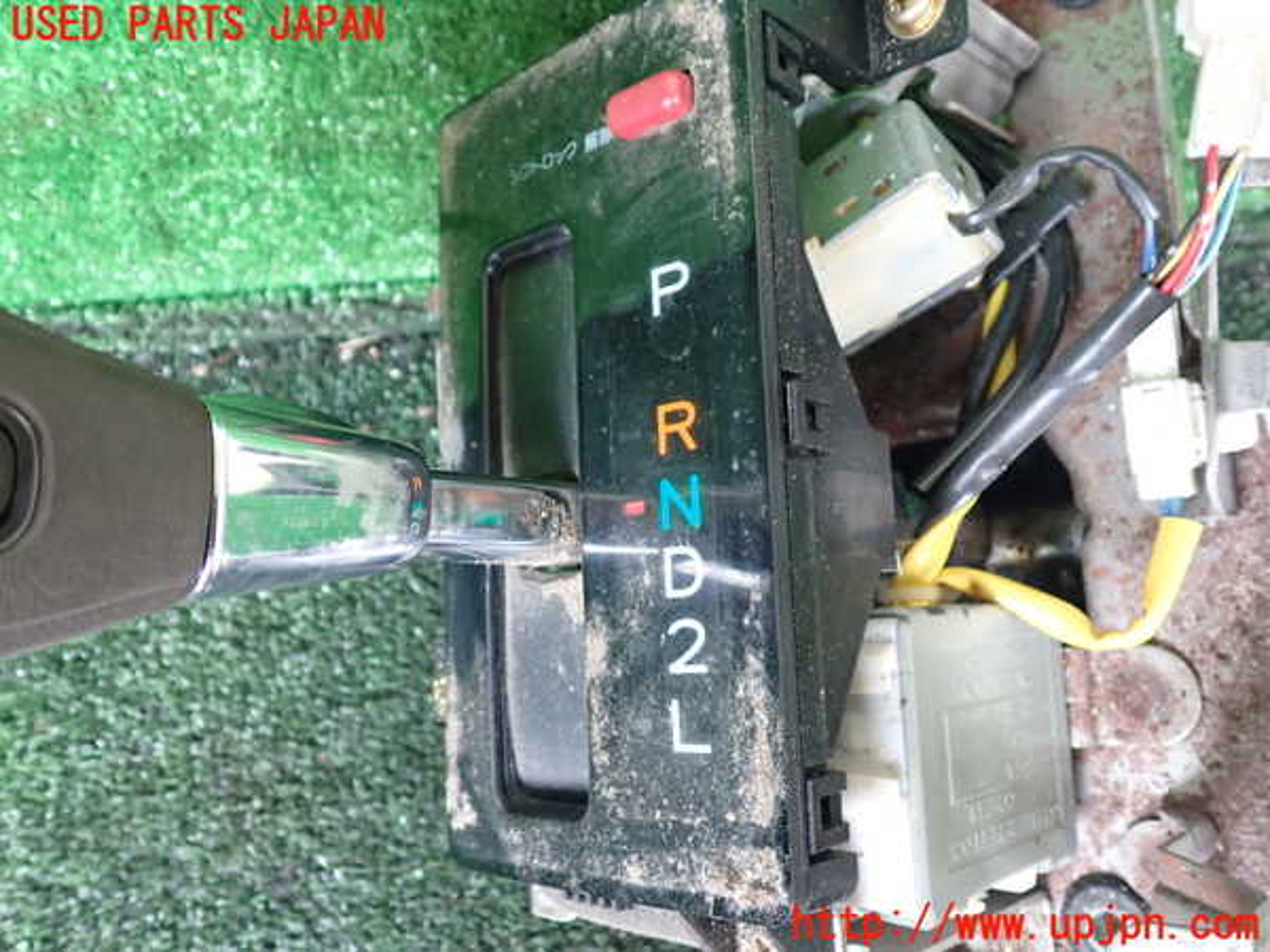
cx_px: 635
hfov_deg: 60.0
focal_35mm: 30
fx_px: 1101
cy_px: 476
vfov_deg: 46.8
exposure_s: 1/30
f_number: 2.3
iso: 500
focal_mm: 5.4
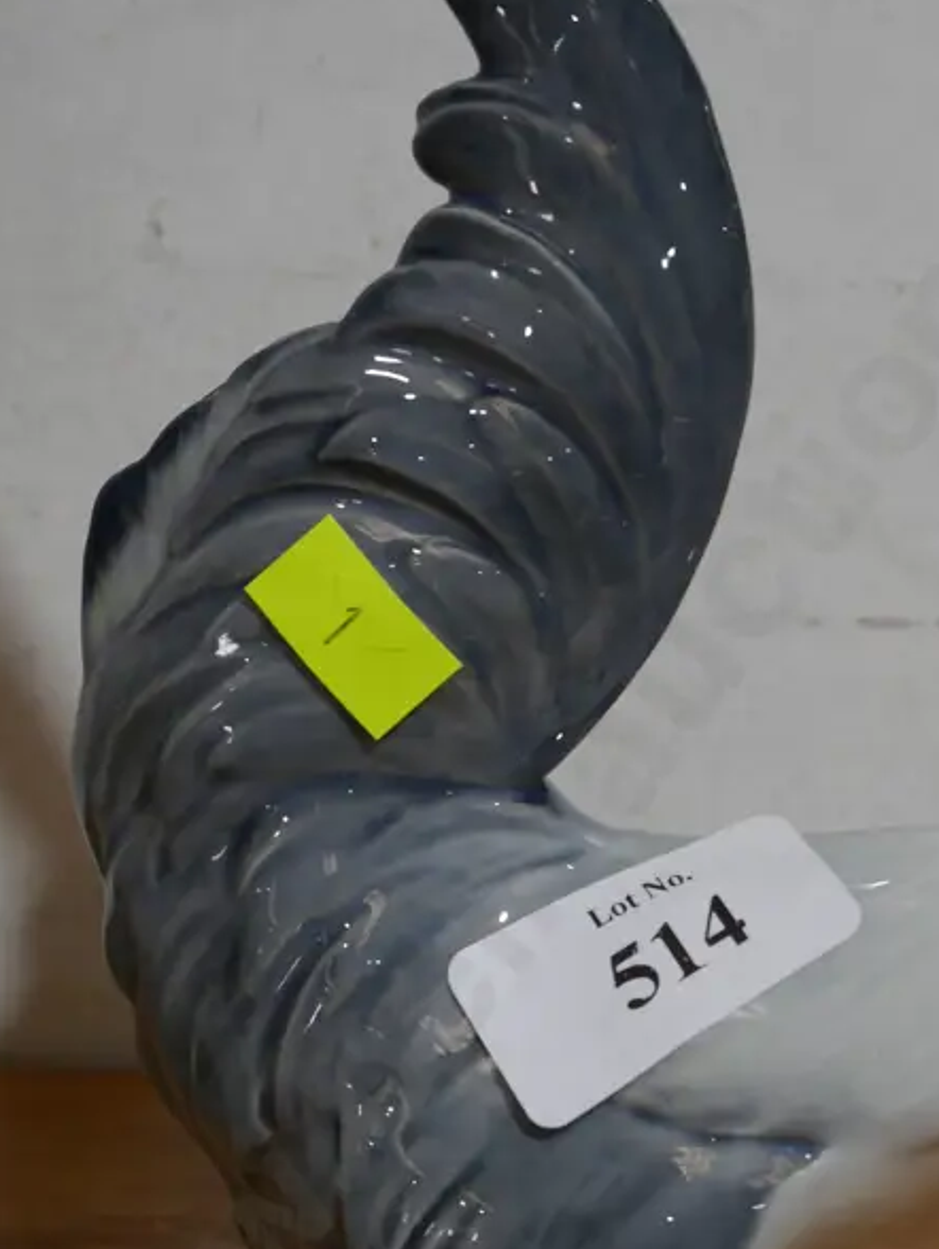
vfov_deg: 20.8
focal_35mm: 94
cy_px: 658
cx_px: 696
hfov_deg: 15.7
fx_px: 3395
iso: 400
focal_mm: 27
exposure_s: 1/60
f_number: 5.3
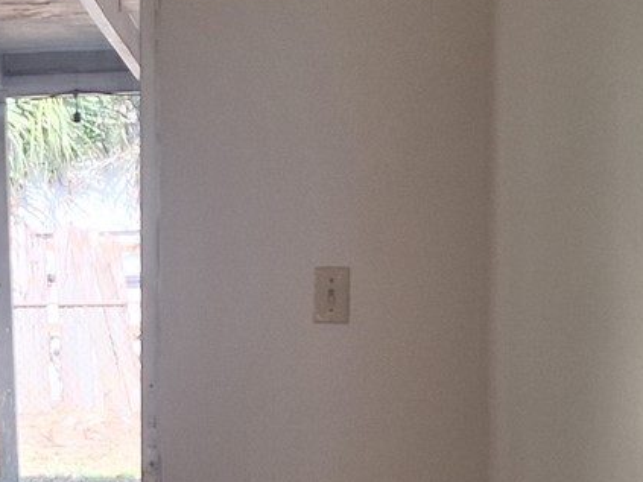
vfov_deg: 16.9
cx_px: -143
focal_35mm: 87
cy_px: 330
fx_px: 1616
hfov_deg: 20.9
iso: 40
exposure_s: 1/192
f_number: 1.8
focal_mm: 5.54
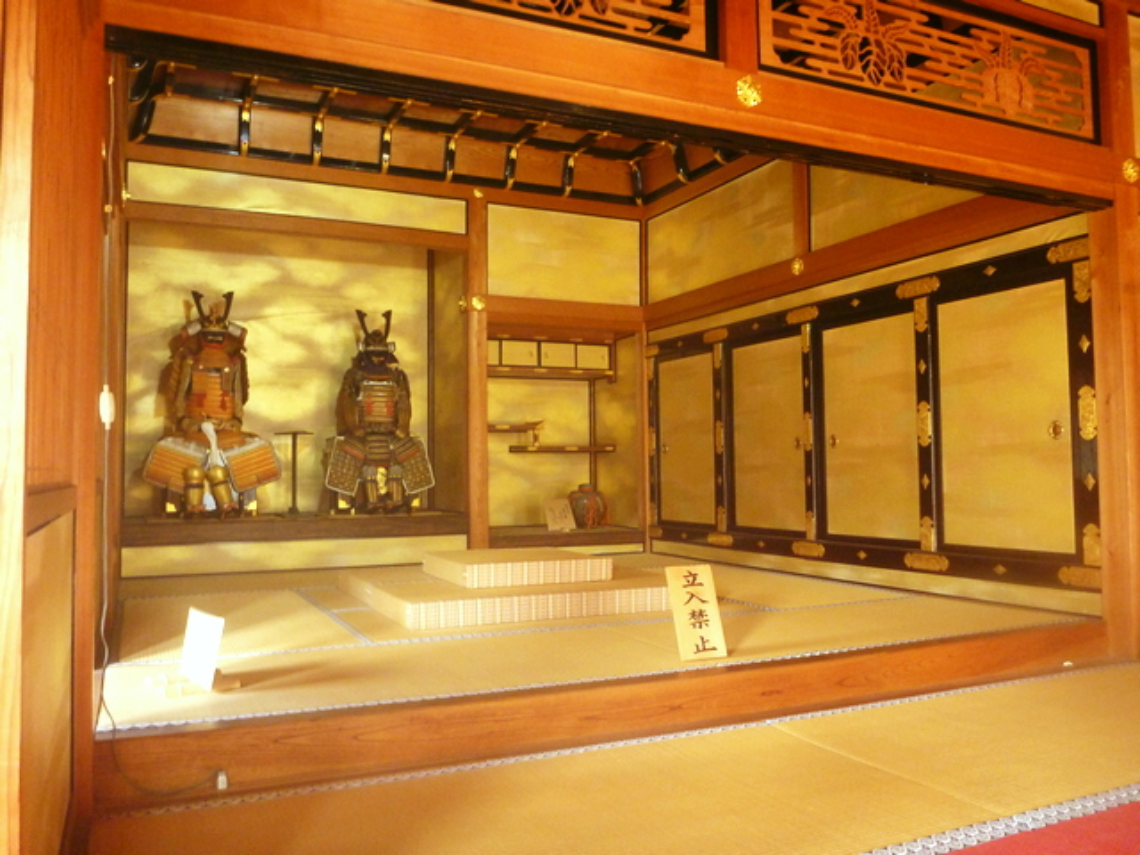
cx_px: 570
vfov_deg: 49.7
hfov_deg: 63.4
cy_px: 428
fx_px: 922
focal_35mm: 28
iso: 400
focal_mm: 4.9
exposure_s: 1/20
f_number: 3.3
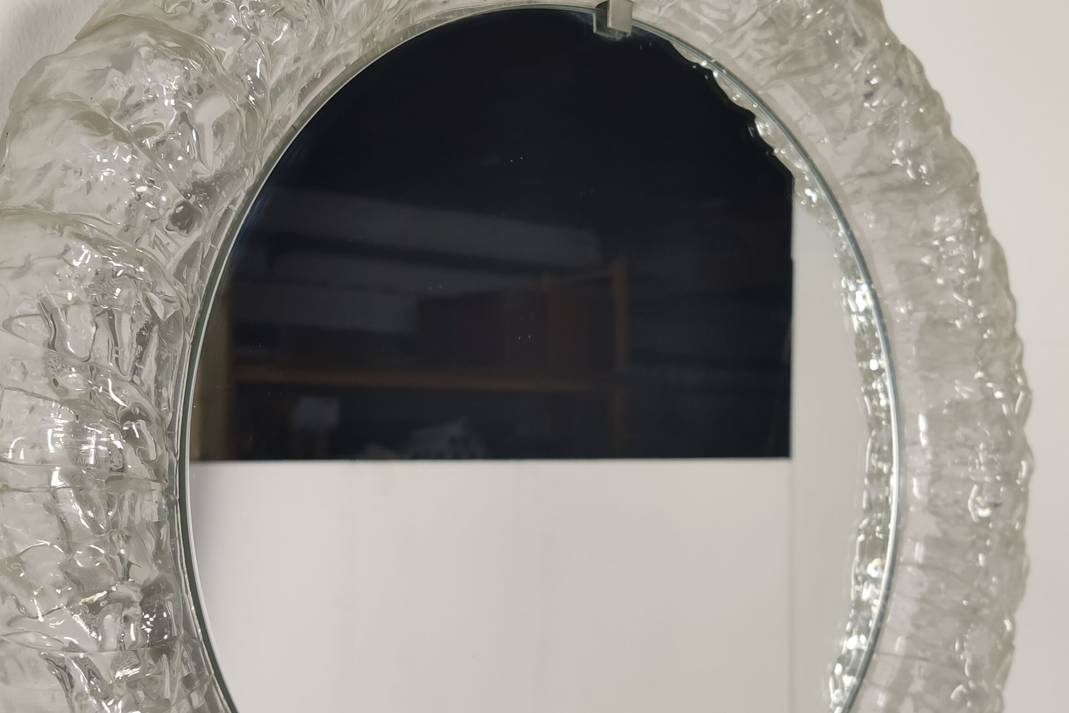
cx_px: 530
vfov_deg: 28.5
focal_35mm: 47
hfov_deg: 41.9
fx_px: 1396
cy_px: 454
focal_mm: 4.75
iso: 153
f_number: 1.75
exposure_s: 1/100
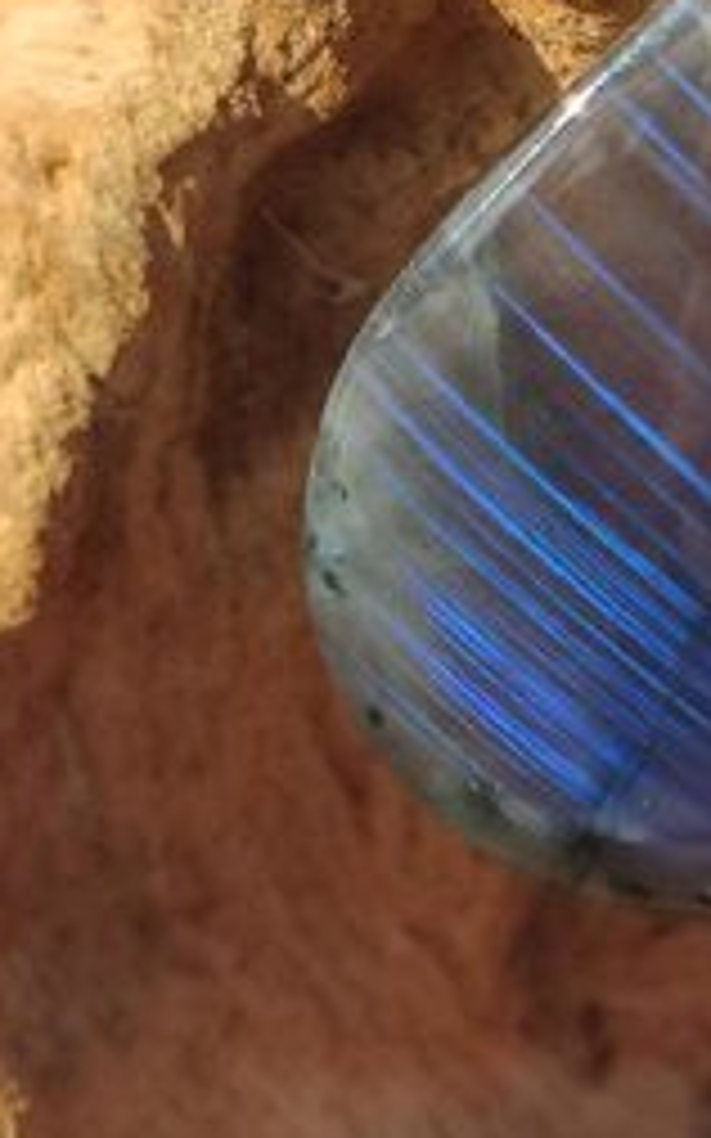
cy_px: 560
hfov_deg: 22.1
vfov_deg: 35.1
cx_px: 572
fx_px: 1799
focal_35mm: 58
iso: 112
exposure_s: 1/993
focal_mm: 4.77
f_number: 1.75
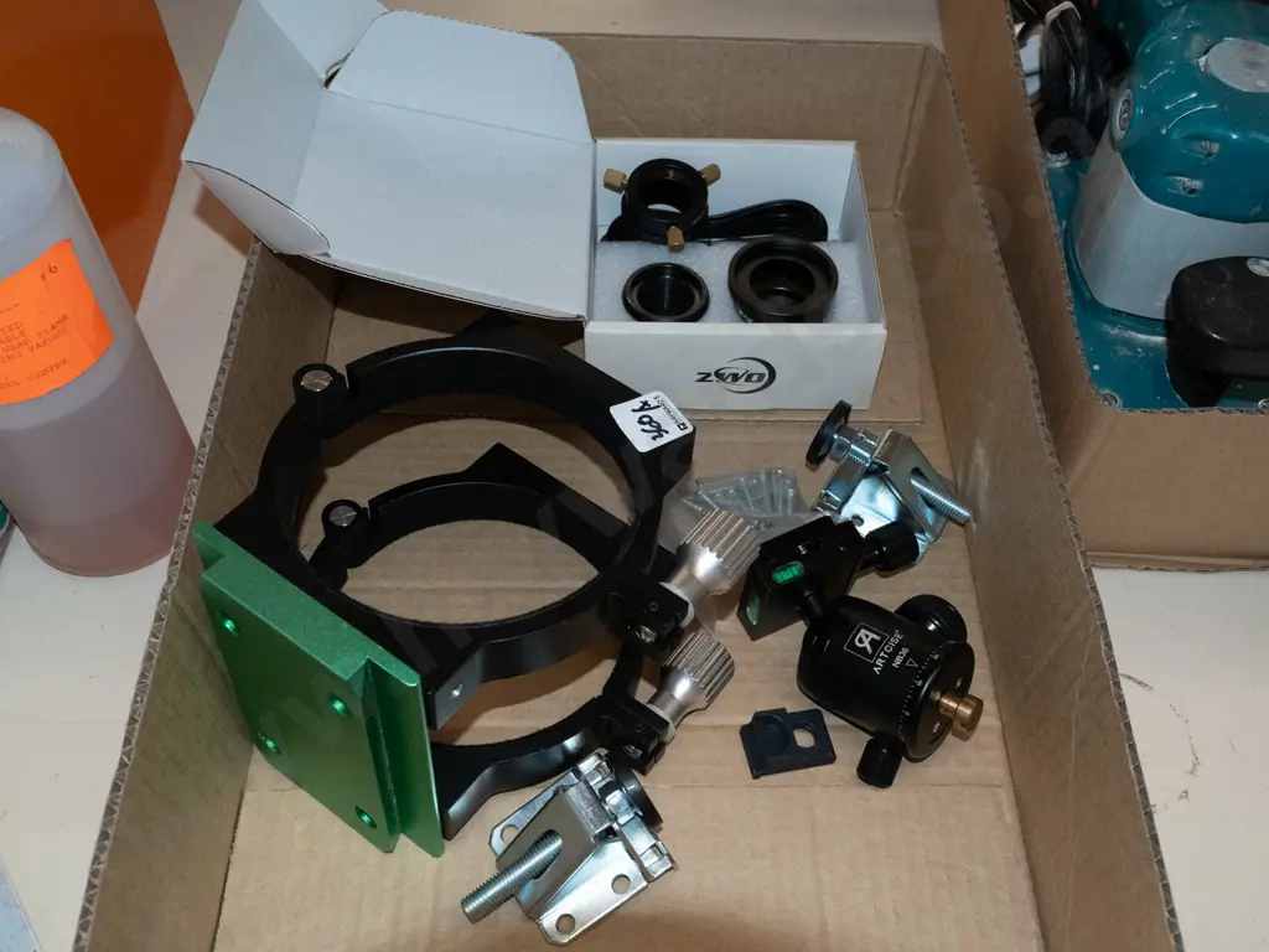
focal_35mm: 32
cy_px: 476
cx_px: 634
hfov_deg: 56.8
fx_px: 1173
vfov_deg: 44.2
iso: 3200
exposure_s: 1/160
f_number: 5.6
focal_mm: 16
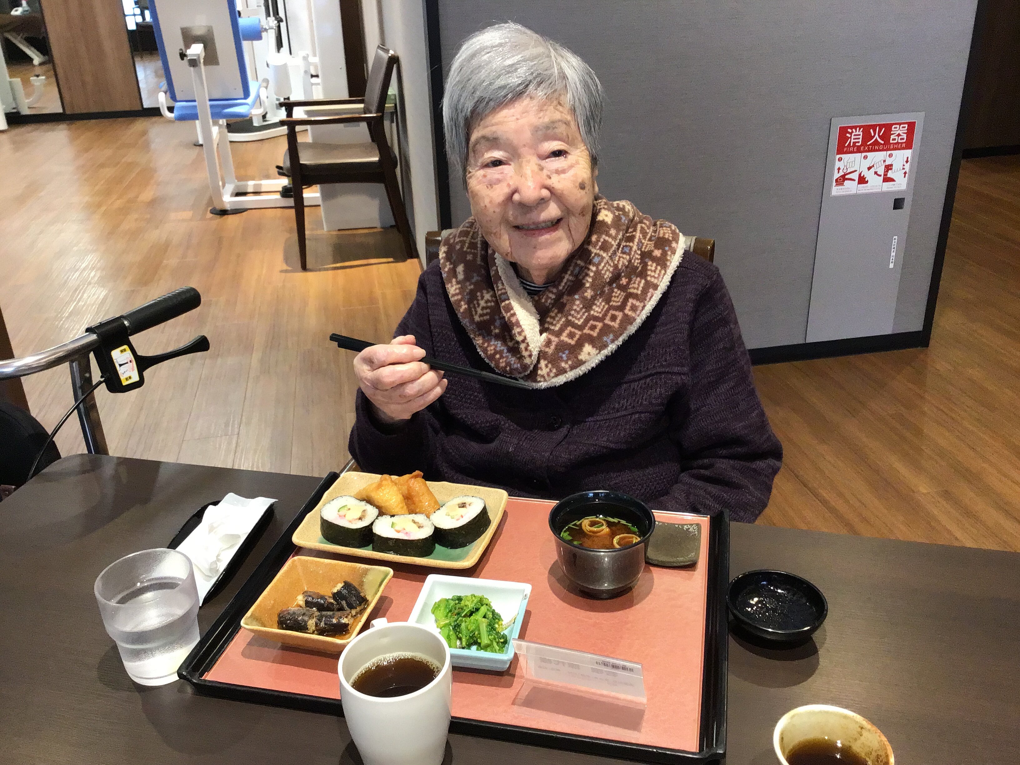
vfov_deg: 45.4
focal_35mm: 31
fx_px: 913
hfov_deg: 58.4
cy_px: 382
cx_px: 510
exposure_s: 1/45
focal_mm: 3.3
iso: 160
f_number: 2.4
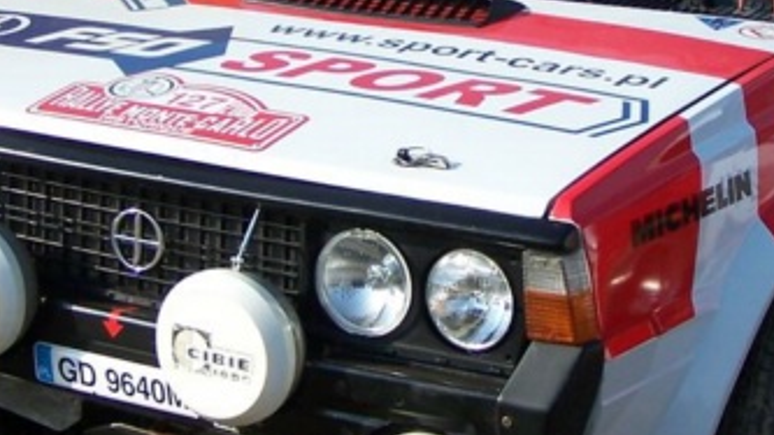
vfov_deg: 11.4
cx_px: 506
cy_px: 60
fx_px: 2175
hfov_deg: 20.1
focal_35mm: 106
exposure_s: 1/1000
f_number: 2.8
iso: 80
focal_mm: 6.3
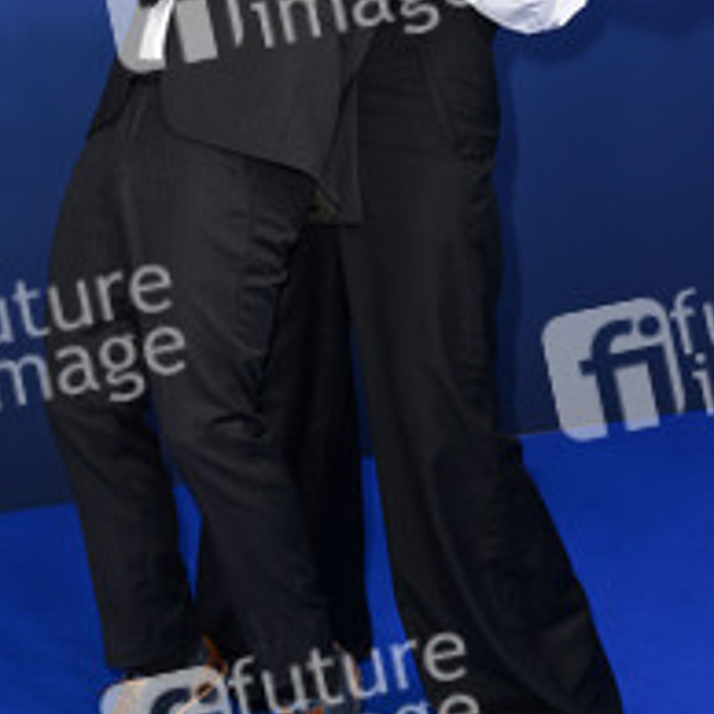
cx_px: 397
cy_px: 169
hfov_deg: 17.7
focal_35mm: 98
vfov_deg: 17.6
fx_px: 2287
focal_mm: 56
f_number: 5.6
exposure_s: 1/250
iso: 800
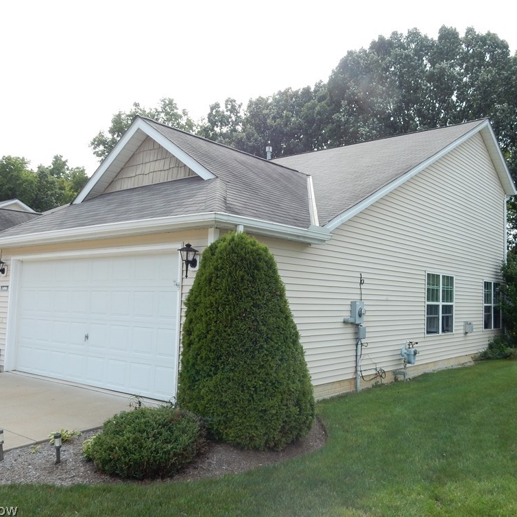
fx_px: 507
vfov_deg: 54.0
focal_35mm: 30
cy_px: 258
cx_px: 298
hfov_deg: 53.8
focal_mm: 4.5
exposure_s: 1/800
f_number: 3.7
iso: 125
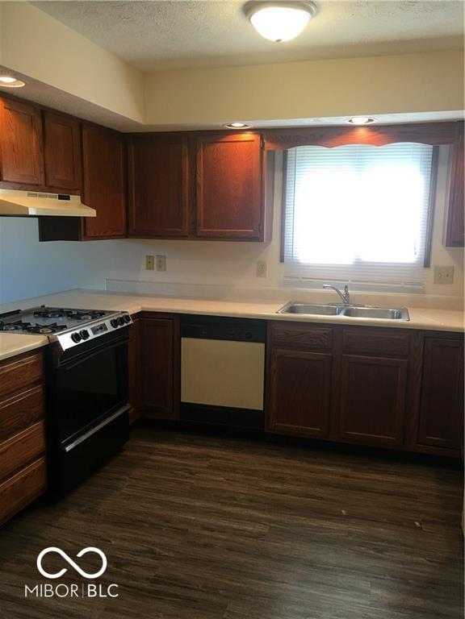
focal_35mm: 29
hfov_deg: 48.2
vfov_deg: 61.7
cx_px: 232
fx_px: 519
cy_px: 310
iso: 40
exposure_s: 1/30
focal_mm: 4.15
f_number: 2.2
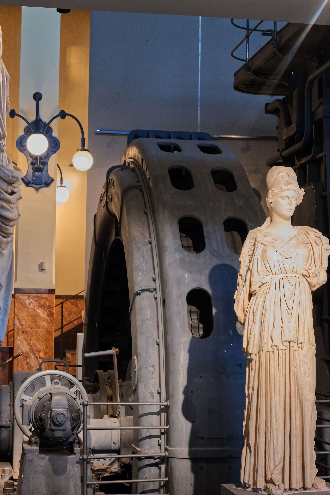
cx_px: 165
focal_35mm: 75
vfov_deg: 27.0
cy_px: 248
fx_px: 1031
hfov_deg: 18.2
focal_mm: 75
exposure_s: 1/60
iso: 20000
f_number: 11
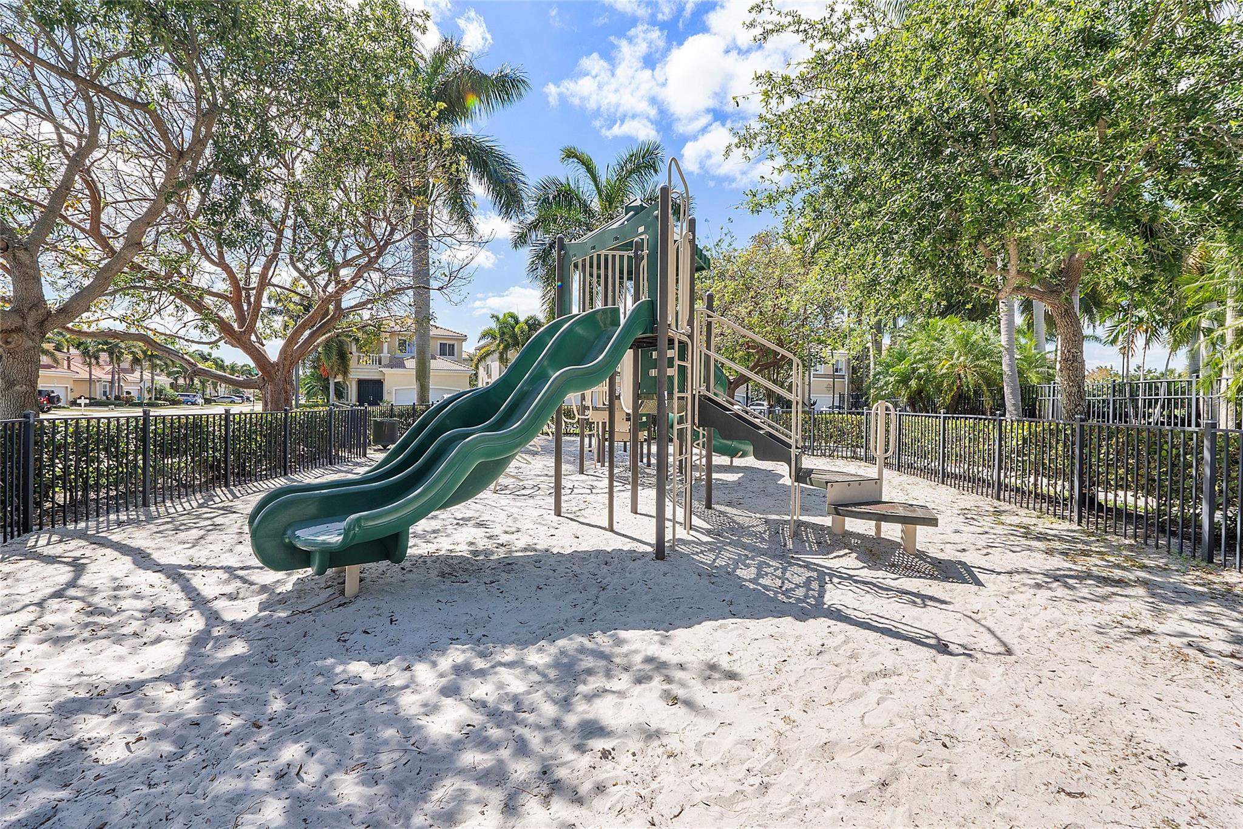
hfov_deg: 100.4
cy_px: 414
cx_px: 622
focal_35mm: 15
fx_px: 518
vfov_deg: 77.3
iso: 200
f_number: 8
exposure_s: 1/320
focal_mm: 10
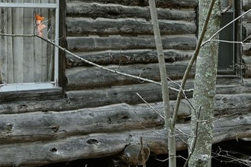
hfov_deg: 18.7
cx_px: 1
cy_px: 30
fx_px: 741
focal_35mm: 106
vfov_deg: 12.8
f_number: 5.6
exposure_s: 1/125
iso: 200
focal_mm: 16.5
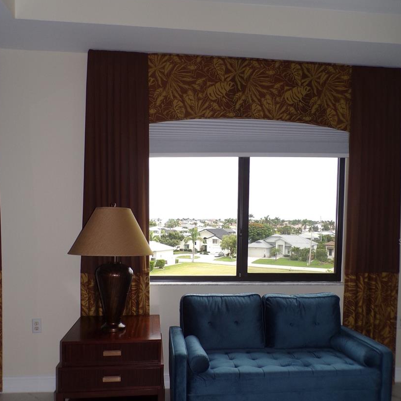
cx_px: 213
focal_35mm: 31
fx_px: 406
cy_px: 241
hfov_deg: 52.5
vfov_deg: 52.2
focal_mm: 4.3
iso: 80
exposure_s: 1/240
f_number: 3
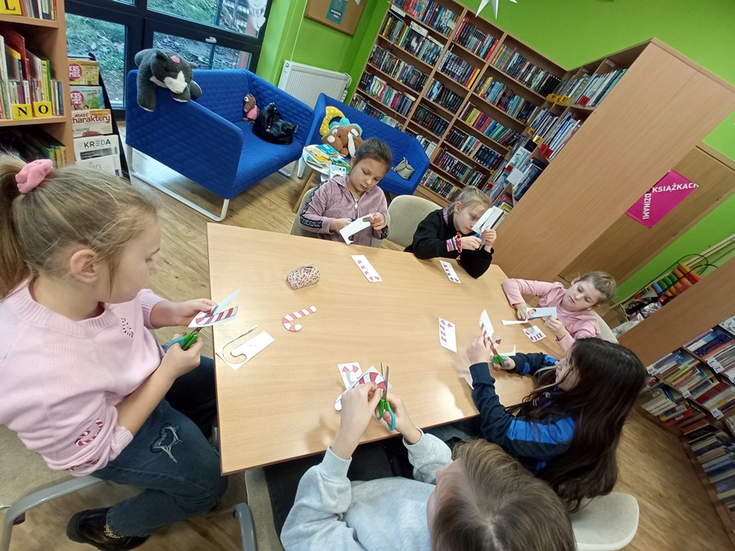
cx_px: 368
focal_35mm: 15
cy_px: 276
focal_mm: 1.65
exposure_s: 1/33.3
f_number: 2.2
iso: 263
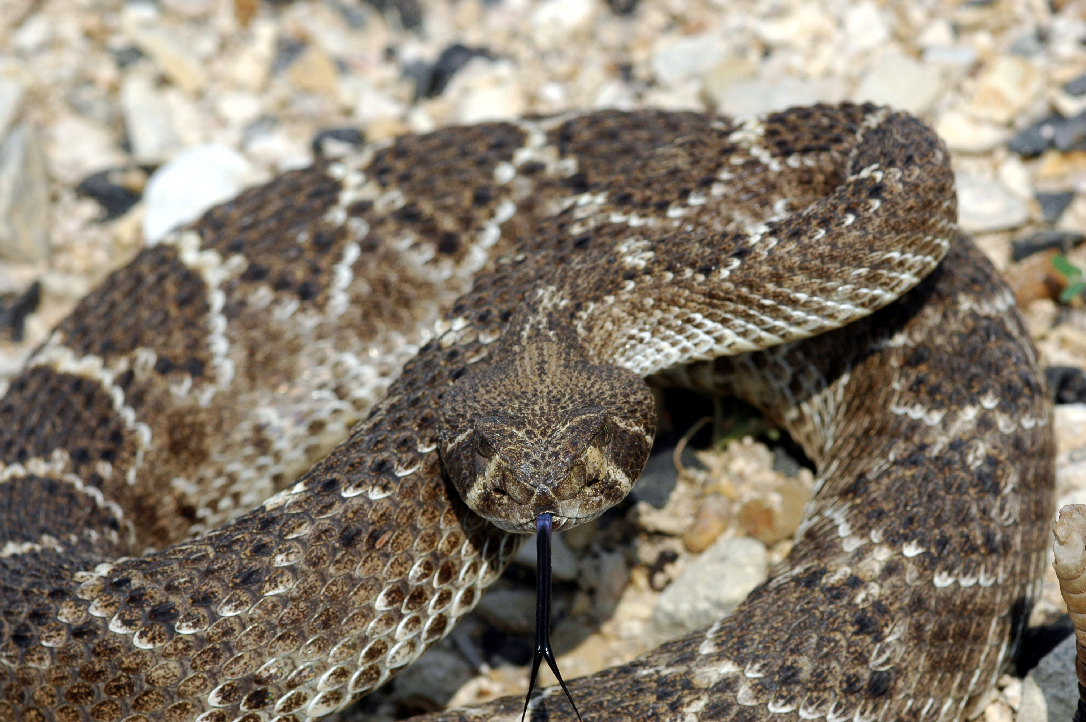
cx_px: 543
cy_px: 361
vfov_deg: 8.7
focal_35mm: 158
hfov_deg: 13.1
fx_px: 4747
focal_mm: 105
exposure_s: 1/640
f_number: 7.1
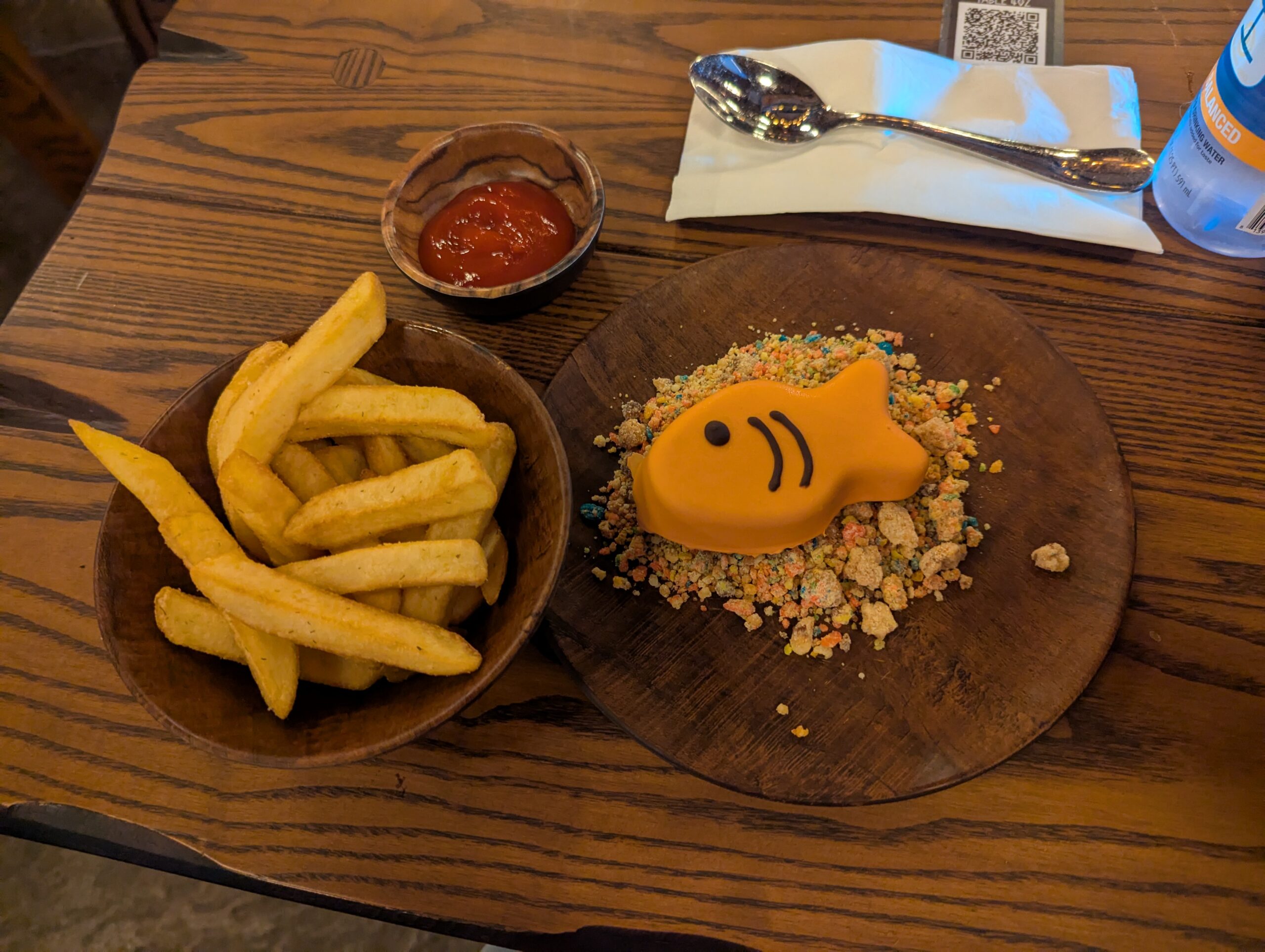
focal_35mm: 24
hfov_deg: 71.5
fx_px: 878
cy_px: 476
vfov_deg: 56.9
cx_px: 632
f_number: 1.85
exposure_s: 1/23.8
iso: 707
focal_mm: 6.81
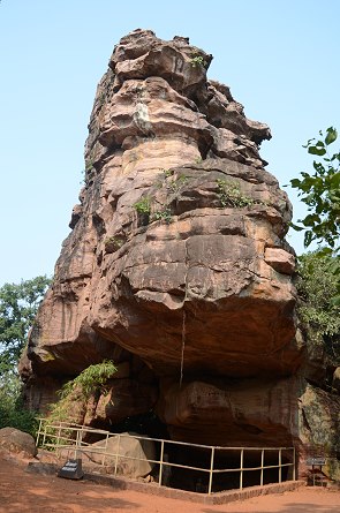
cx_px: 170
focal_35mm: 36
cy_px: 256
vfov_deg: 53.2
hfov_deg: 36.7
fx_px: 512
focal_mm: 24
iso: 250
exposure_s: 1/400
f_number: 7.1
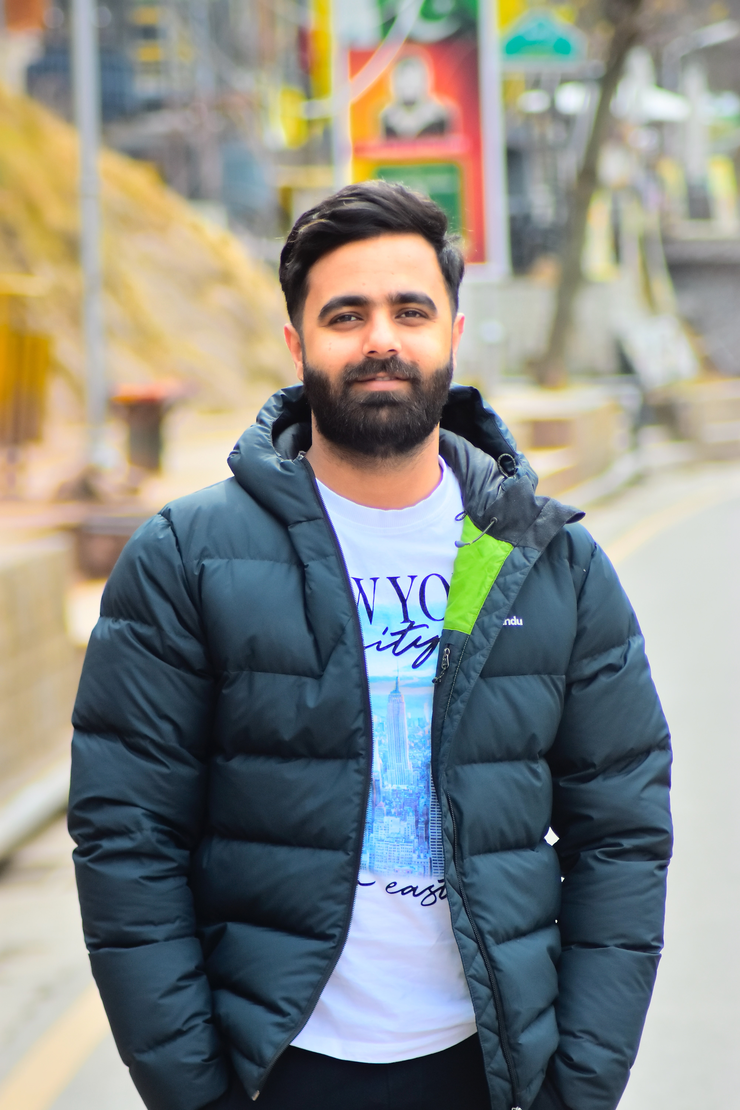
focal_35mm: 180
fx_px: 5550
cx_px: 370
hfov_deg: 7.6
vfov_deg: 11.4
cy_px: 555
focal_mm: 120
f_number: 4.2
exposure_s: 1/1000
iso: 500
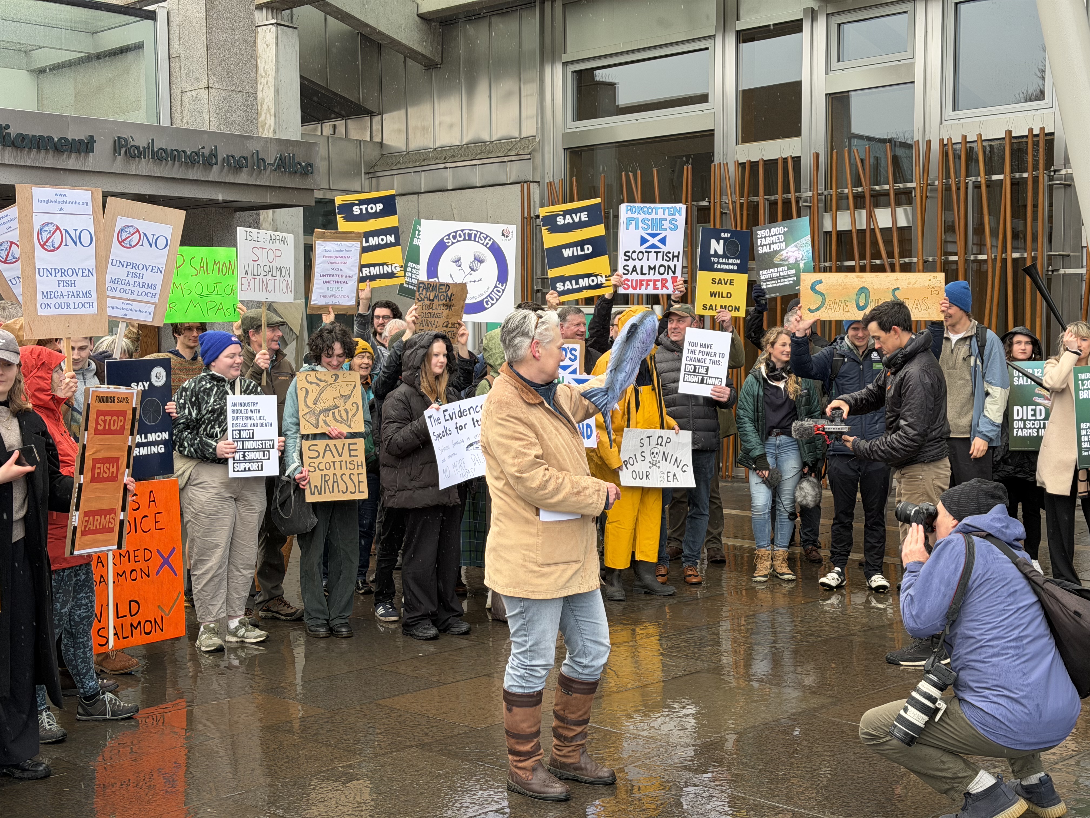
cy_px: 409
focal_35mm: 48
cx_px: 545
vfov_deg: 30.3
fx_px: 1511
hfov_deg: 39.7
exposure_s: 1/208
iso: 50
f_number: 1.78
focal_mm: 6.76
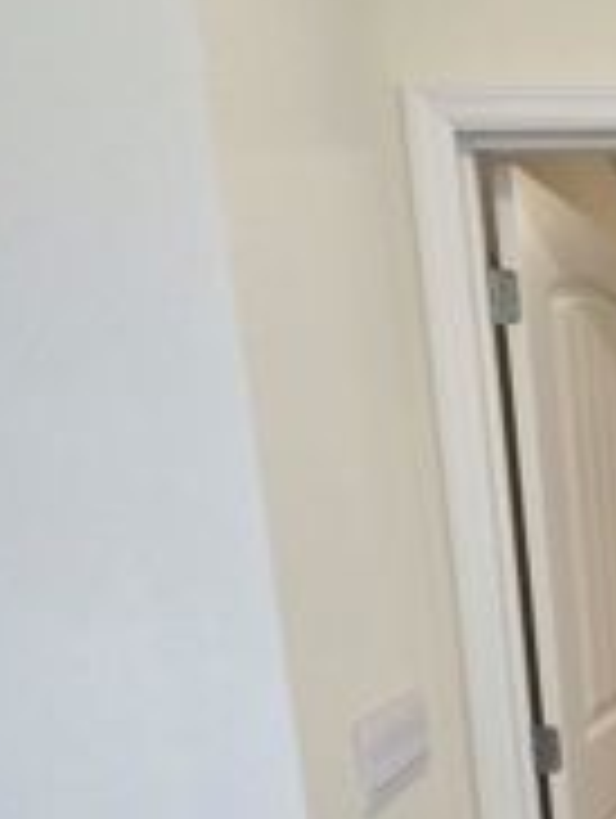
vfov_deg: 46.3
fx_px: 900
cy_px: 657
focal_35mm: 38
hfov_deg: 29.0
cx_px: 843
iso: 160
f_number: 2.2
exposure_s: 1/60
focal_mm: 1.7
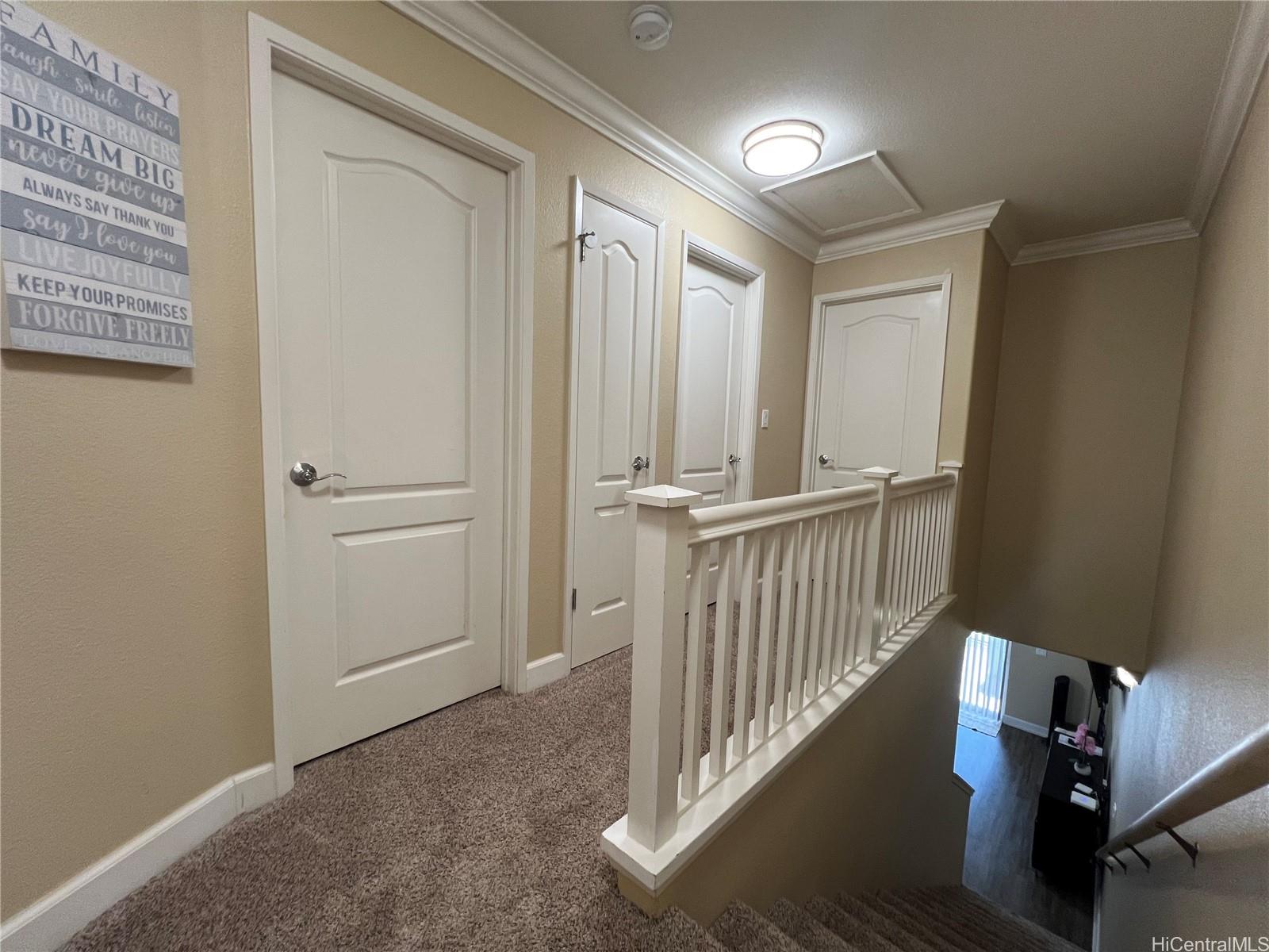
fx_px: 477
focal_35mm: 13
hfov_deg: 106.2
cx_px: 634
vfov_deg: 89.9
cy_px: 476
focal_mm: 1.57
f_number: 1.8
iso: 200
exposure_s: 1/120
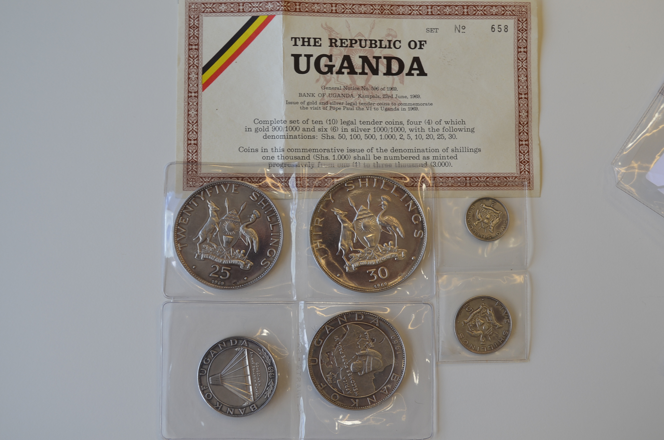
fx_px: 828
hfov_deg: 43.7
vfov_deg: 29.7
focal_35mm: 45
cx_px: 332
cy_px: 220
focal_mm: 30
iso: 110
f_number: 5.6
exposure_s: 1/60
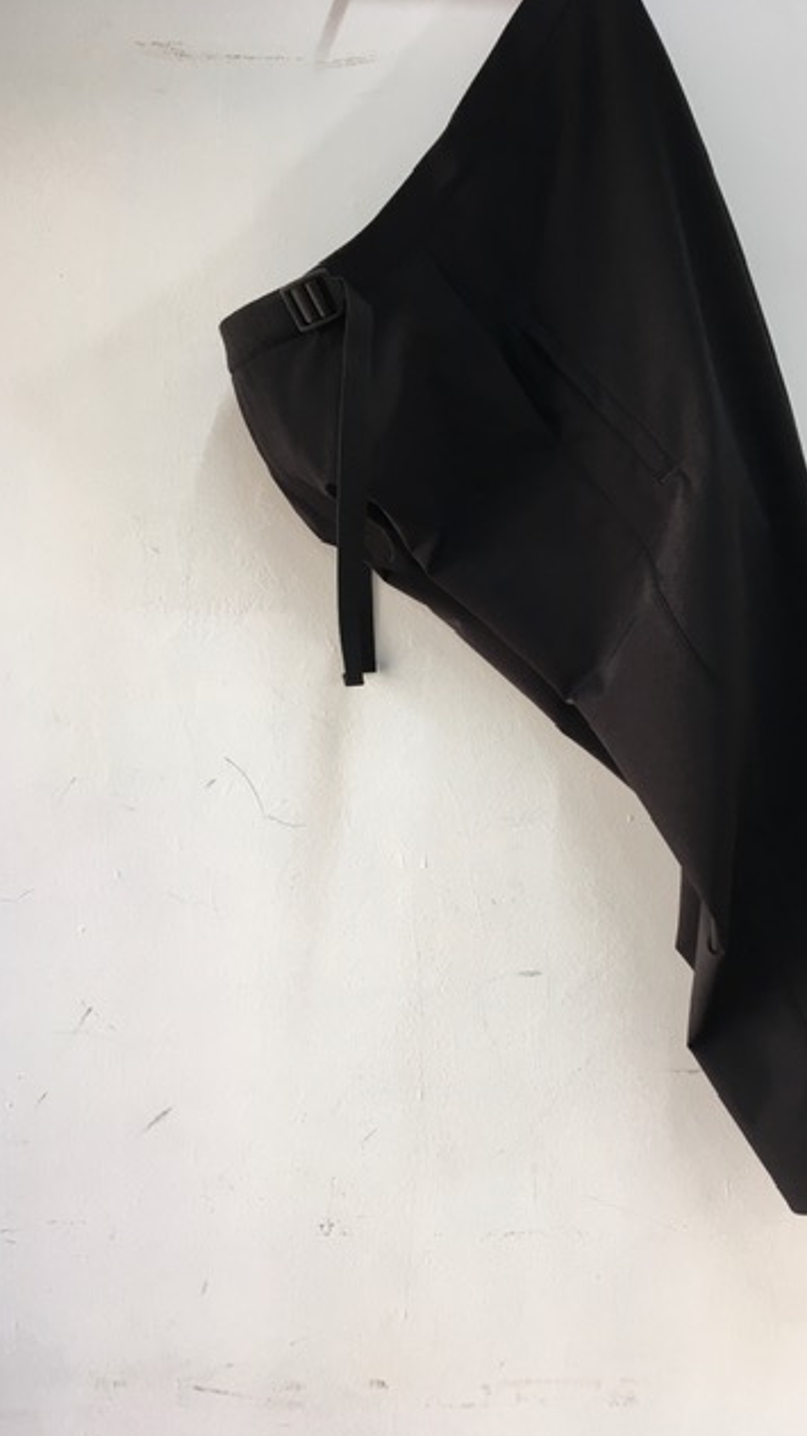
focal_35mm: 32
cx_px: 507
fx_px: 1219
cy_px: 723
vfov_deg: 61.0
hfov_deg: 36.4
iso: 25
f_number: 2.2
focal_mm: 4.15
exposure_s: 1/33
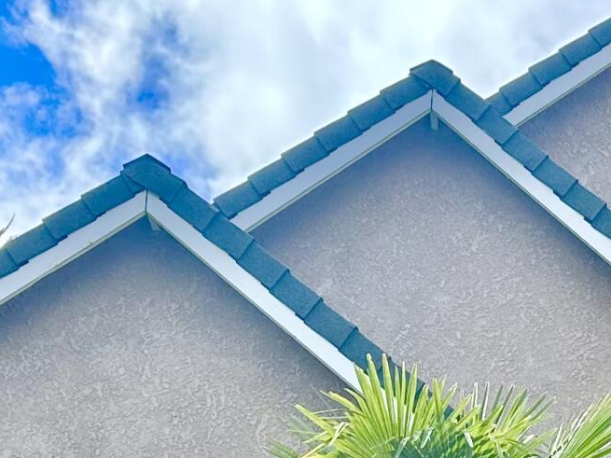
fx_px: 1941
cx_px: 768
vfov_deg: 12.6
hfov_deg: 17.0
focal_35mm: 110
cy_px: 738
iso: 80
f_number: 1.78
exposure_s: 1/2070
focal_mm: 6.86
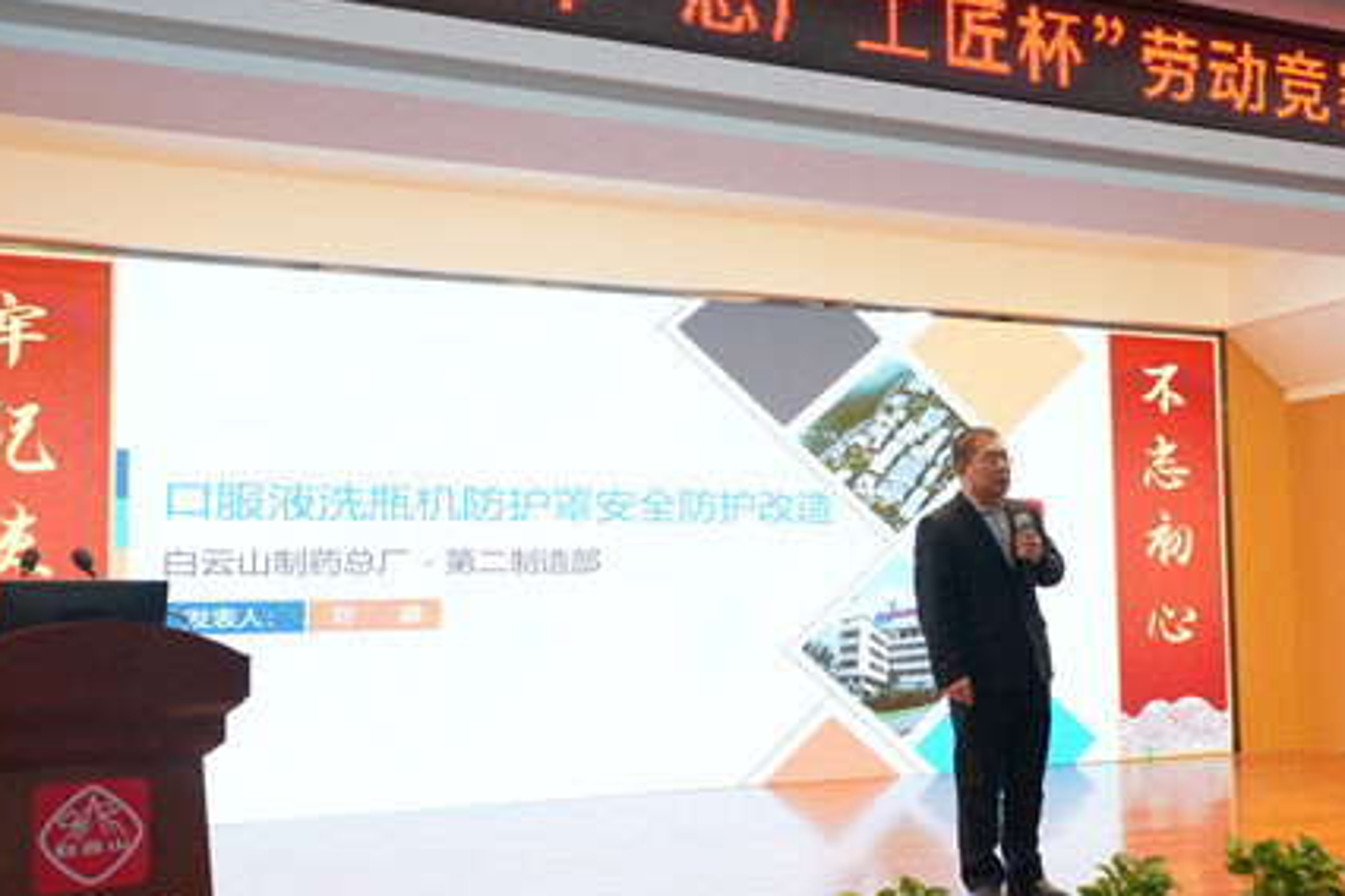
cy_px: 495
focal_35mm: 38
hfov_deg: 50.6
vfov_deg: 35.0
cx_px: 761
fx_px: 1420
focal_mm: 27
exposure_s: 1/160
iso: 3200
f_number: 6.3
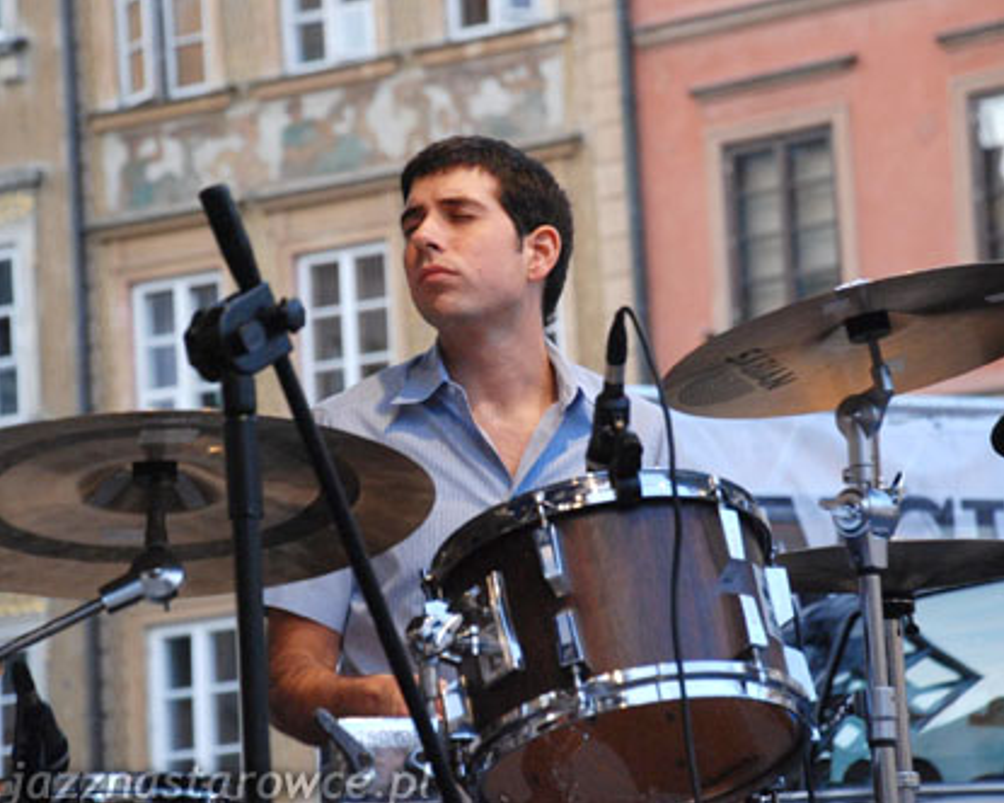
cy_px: 403
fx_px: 4546
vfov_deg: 10.1
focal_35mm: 153
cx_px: 486
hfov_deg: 12.6
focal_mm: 90
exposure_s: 1/60
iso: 1250
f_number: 5.6
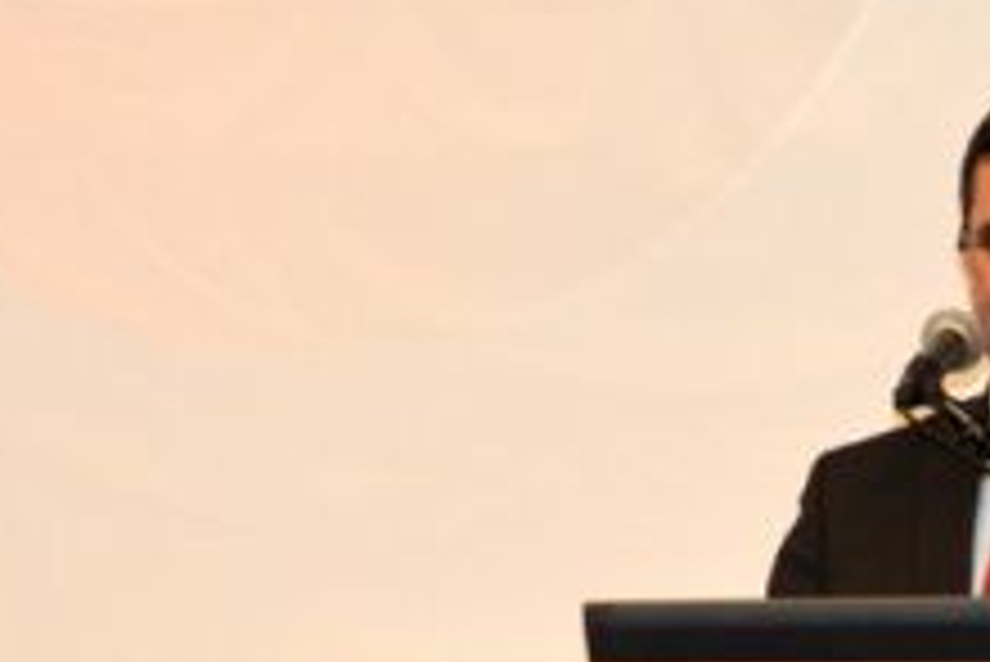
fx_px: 7302
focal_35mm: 265
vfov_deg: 5.2
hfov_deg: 7.7
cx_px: 704
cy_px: 302
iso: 1250
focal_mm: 65
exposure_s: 1/100
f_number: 5
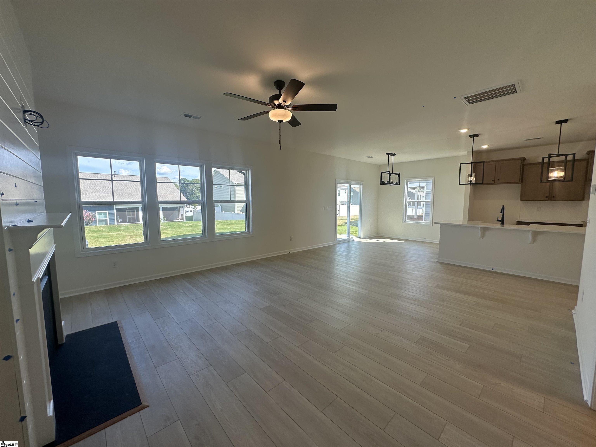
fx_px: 241
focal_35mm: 14
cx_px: 298
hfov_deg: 102.1
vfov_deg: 85.7
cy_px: 224
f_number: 2.2
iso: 40
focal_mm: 2.22
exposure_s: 1/181
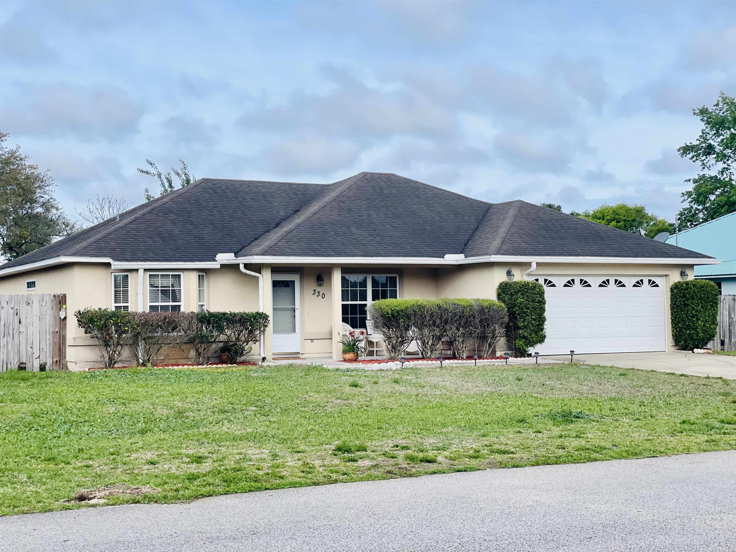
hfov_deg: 36.8
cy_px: 276
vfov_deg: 28.0
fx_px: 1106
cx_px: 368
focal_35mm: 52
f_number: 2
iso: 32
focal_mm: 6
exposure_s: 1/2179
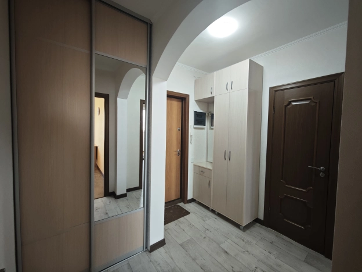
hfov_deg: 102.1
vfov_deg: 85.7
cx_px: 181
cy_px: 136
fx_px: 146
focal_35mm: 14
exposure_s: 1/50
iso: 500
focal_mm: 2.16
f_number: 2.2
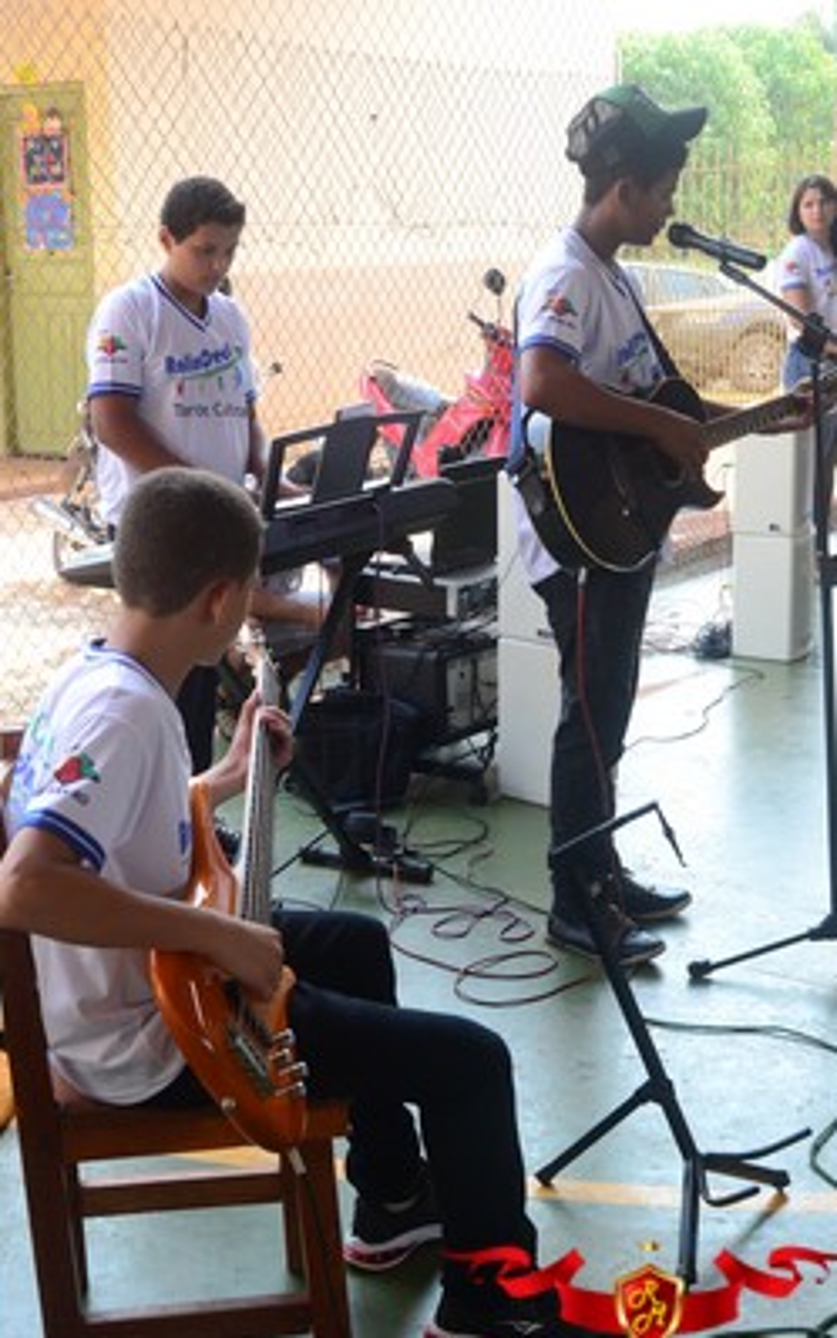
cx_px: 397
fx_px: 1954
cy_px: 703
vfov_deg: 37.8
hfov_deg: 24.2
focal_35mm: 54
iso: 400
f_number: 8
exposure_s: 1/160
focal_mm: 31
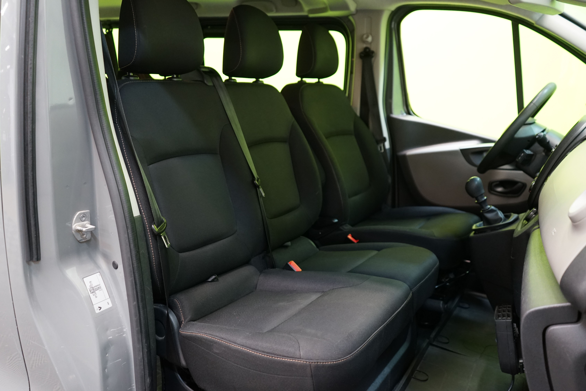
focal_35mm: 29
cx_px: 293
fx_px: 472
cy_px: 196
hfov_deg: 63.7
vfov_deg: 45.0
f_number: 3.5
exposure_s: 1/30
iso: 1600
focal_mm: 29
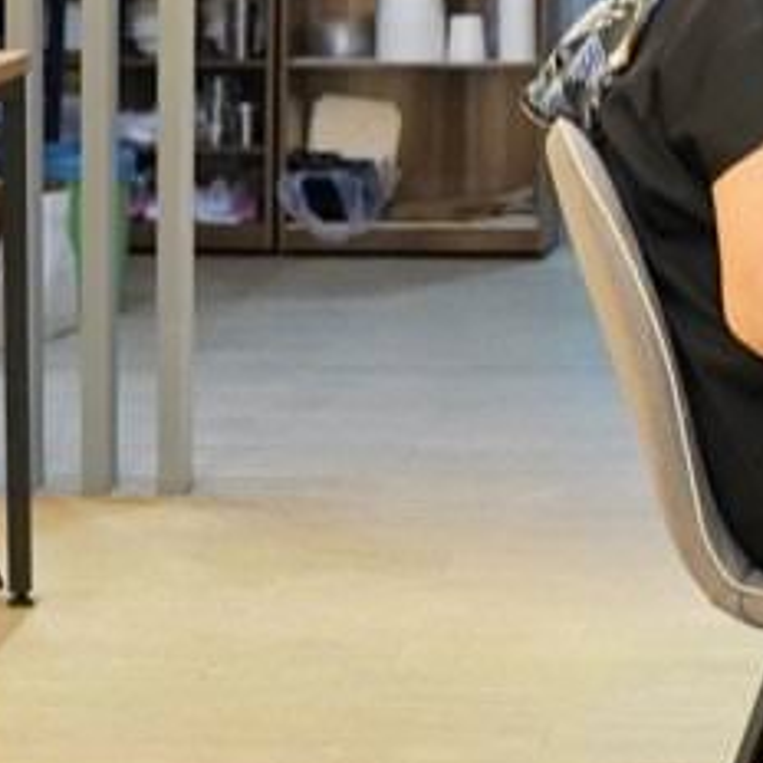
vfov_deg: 10.4
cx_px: 914
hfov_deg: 10.4
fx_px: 4115
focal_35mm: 165
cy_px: -197
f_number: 4
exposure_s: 1/160
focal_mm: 30
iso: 1250
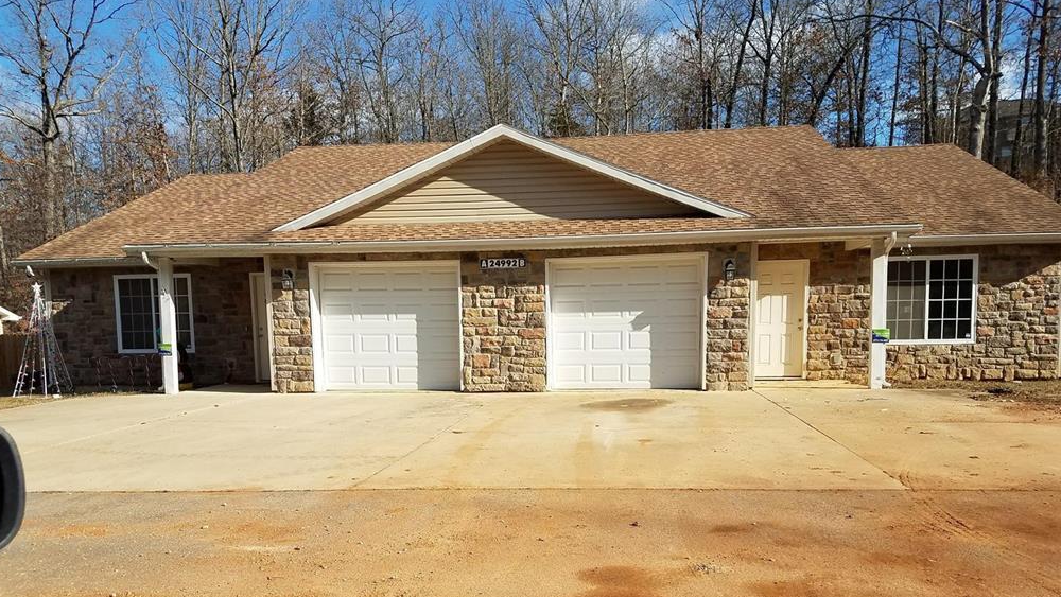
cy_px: 384
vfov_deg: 39.9
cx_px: 535
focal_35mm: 29
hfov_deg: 66.1
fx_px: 816
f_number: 1.7
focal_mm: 4.2
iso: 40
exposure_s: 1/2004
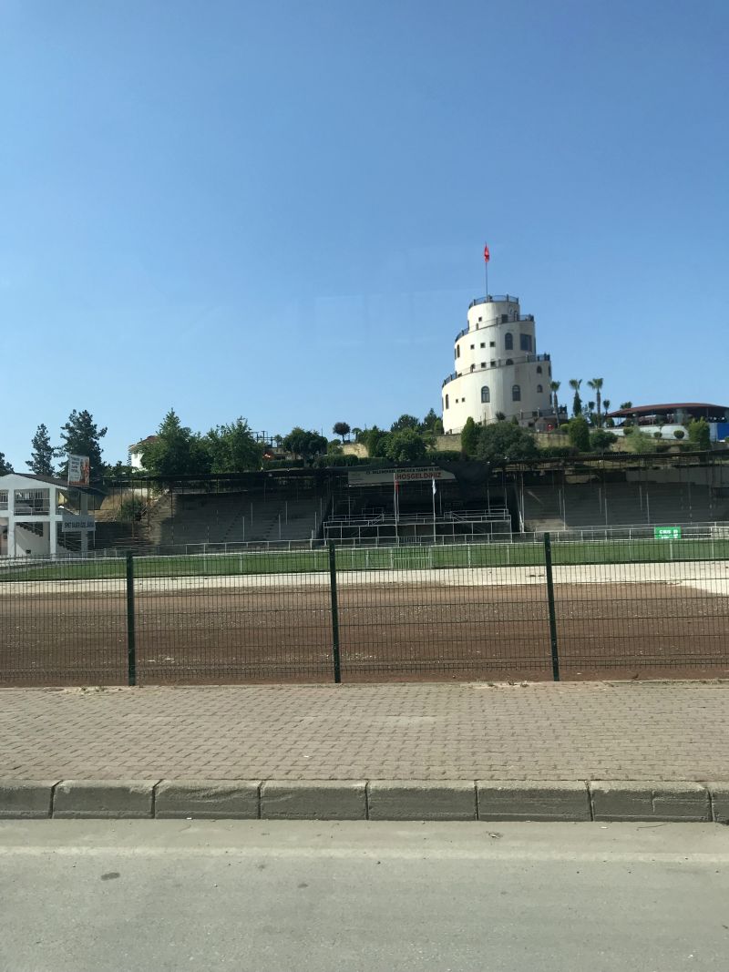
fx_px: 786
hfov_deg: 49.7
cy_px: 486
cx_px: 364
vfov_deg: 63.4
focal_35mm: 28
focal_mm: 3.99
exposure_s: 1/2336
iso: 20
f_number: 1.8
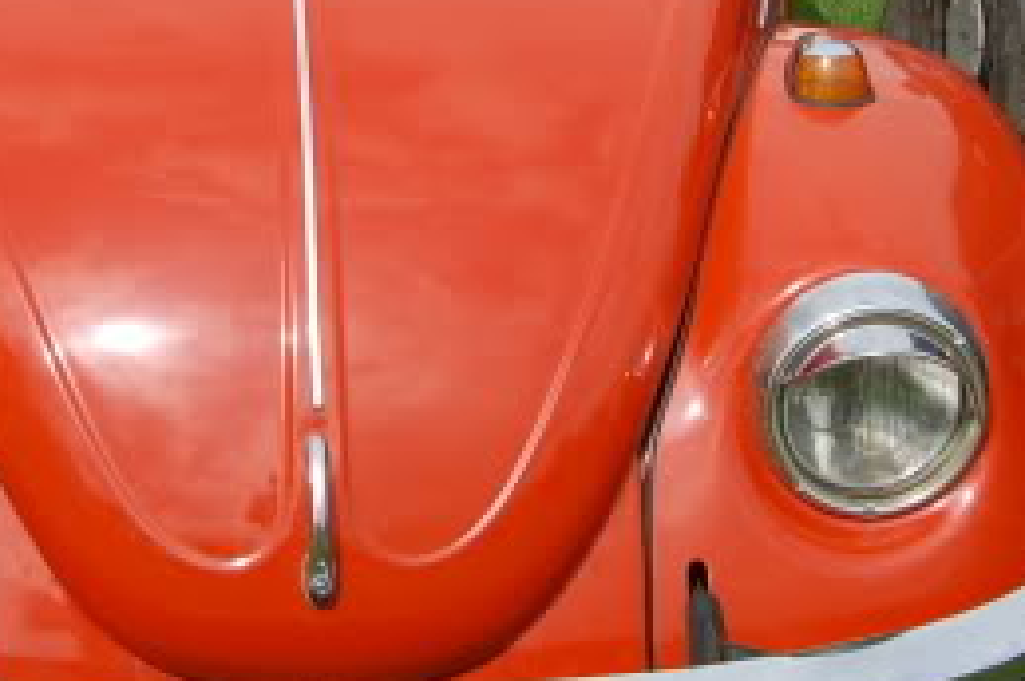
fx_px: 2900
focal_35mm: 102
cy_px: -18
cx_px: 228
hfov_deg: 19.9
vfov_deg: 13.2
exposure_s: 1/400
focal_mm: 22
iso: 200
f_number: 10
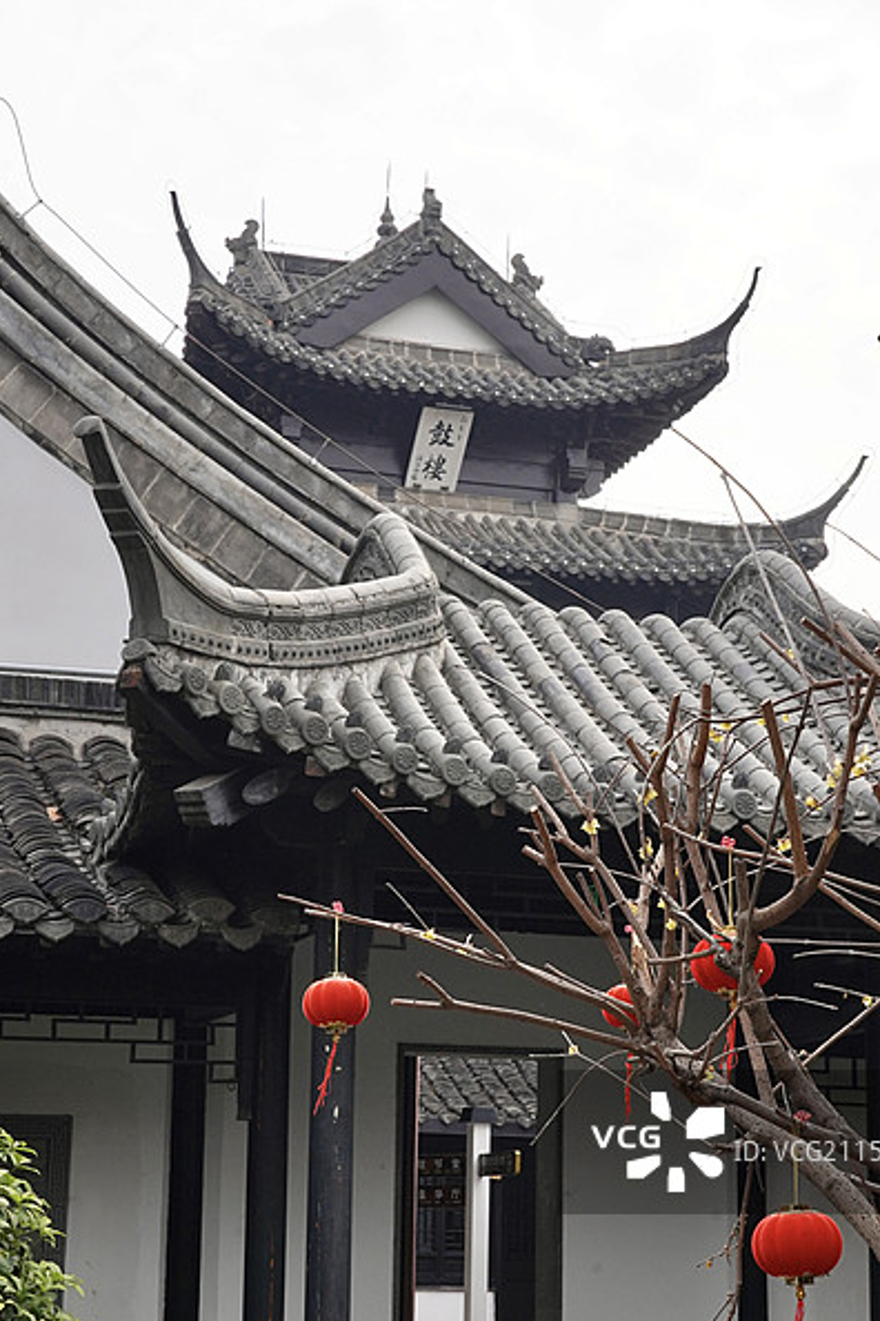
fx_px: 2420
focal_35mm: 66
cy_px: 725
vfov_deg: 30.5
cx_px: 461
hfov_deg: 20.6
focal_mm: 49
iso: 320
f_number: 16
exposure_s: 1/200
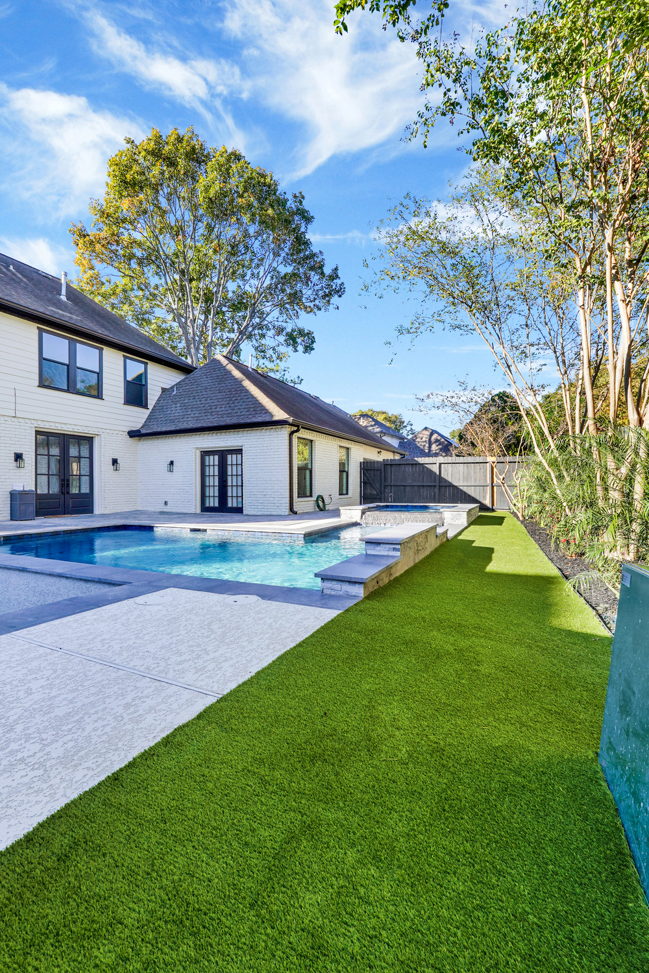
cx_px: 324
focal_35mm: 15
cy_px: 486
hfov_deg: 77.3
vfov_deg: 100.4
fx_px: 406
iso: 100
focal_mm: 10
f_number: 8
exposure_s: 1/40
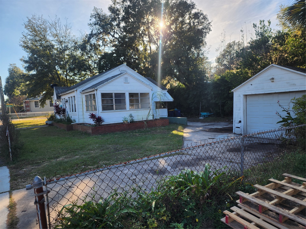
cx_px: 153
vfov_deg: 58.9
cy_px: 114
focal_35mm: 23
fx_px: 203
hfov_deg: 73.9
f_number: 1.8
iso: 12
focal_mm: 6.4
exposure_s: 1/322
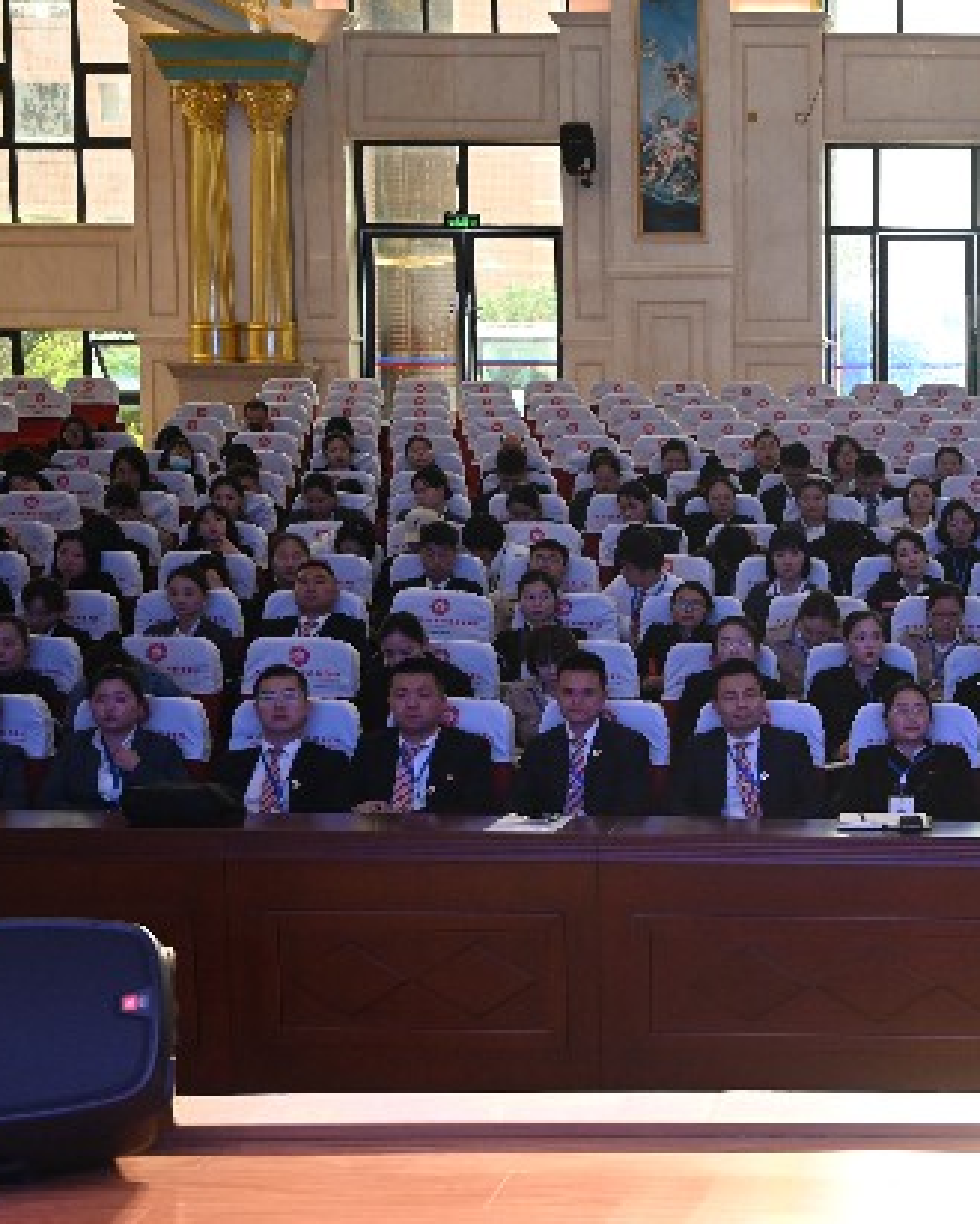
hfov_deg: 22.9
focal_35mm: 63
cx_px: 1054
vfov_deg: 30.0
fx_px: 2280
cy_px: 709
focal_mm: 34.5
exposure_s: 1/100
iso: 640
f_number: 4
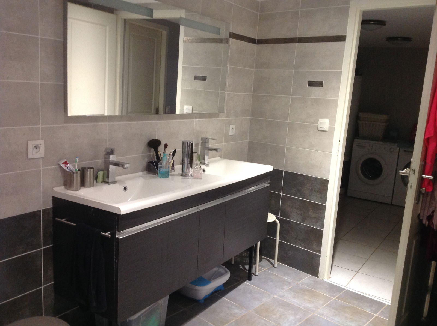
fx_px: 441
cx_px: 218
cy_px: 163
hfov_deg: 52.7
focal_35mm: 35
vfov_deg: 40.6
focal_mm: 4.28
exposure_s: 1/15
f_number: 2.4
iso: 200
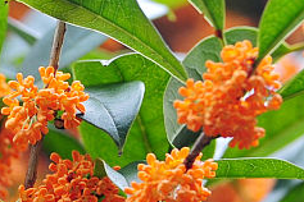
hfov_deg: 2.0
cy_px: 119
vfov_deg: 1.4
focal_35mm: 1013
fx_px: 8554
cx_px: -44
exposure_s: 1/125
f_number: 9
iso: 320
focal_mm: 200
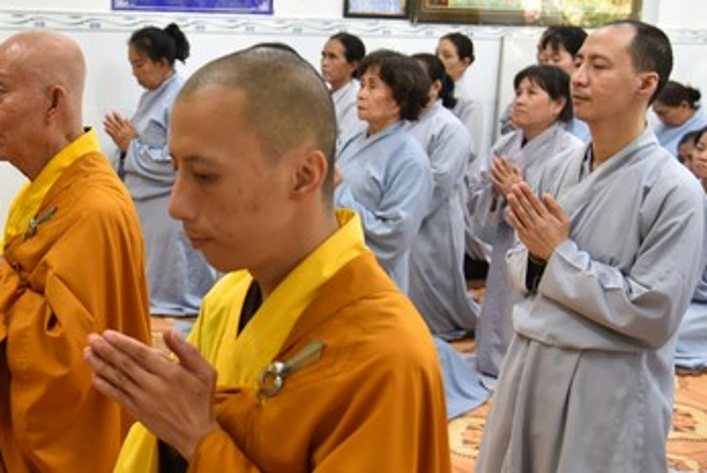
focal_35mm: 58
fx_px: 1140
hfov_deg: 33.5
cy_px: 202
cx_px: 151
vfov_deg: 23.4
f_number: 4
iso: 720
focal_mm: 31
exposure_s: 1/60
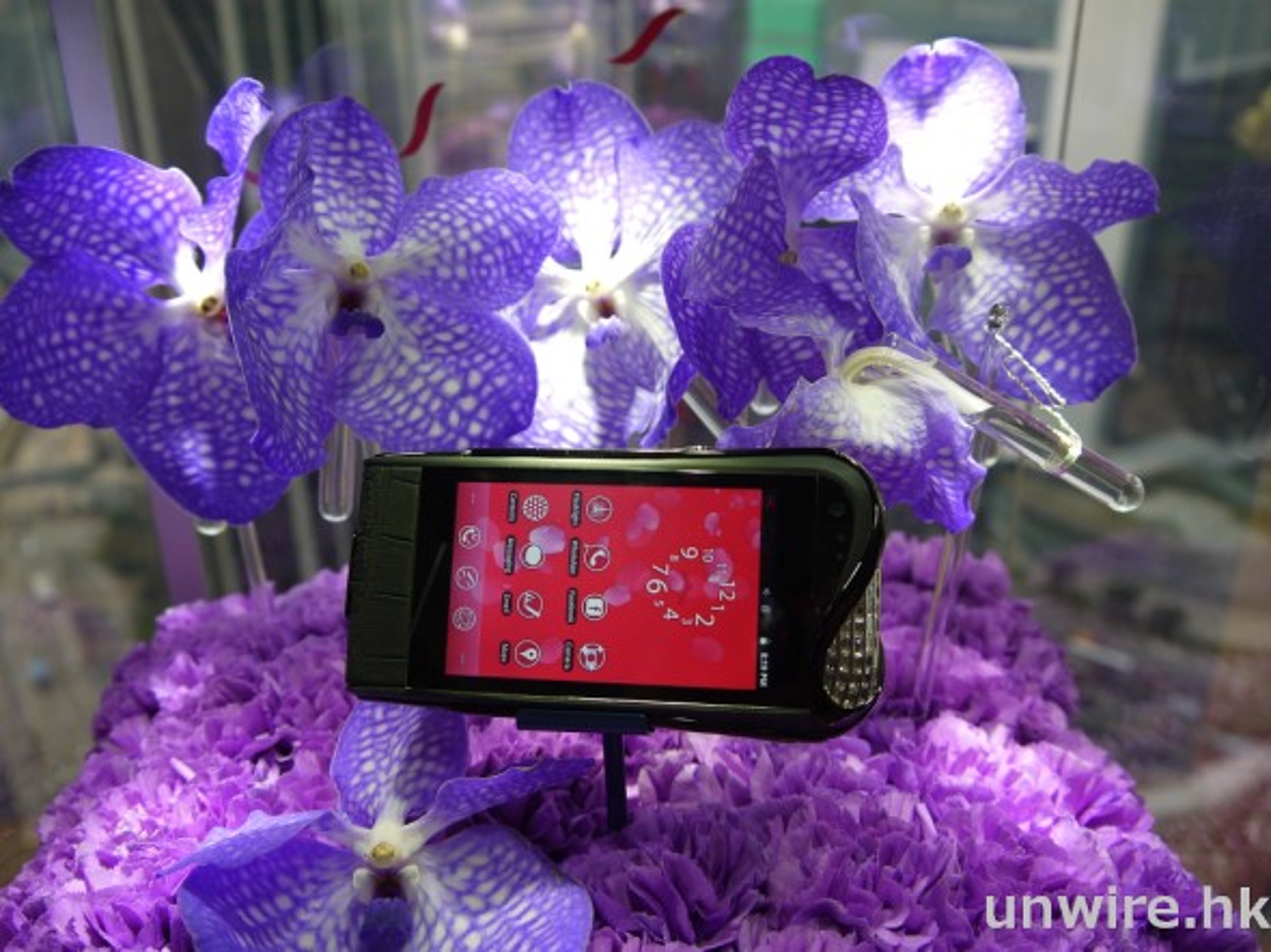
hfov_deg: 54.0
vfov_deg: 41.8
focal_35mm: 34
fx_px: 1248
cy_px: 476
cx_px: 636
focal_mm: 17
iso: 100
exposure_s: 1/60
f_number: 3.9
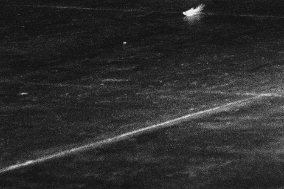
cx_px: 586
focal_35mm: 321
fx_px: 2534
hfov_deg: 6.2
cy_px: -295
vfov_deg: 4.2
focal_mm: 50
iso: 2500
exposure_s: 1/125
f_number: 3.5
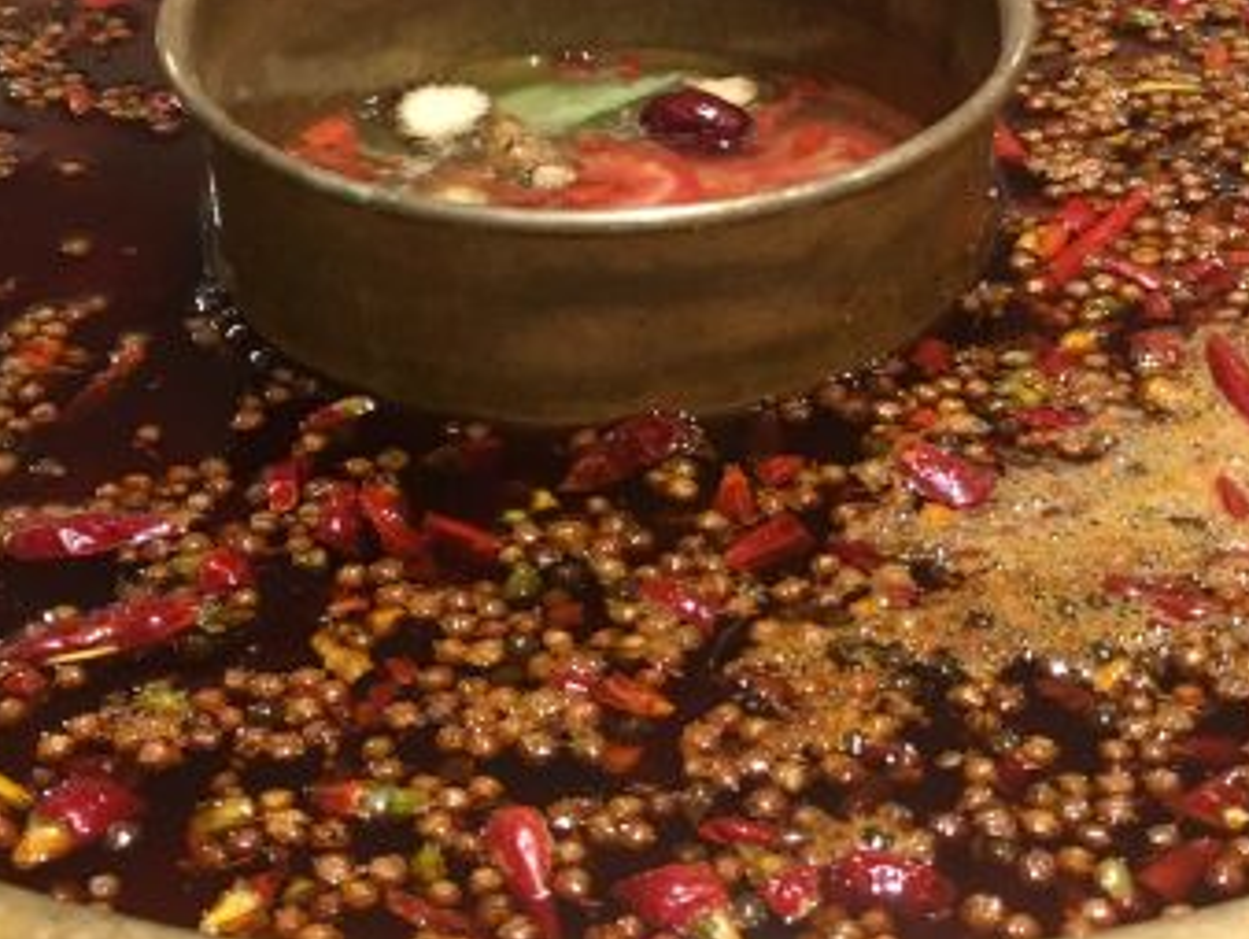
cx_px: 632
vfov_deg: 24.4
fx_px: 2166
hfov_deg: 32.2
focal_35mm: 60
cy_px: 416
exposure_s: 1/33
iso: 160
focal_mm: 4.15
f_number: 2.2
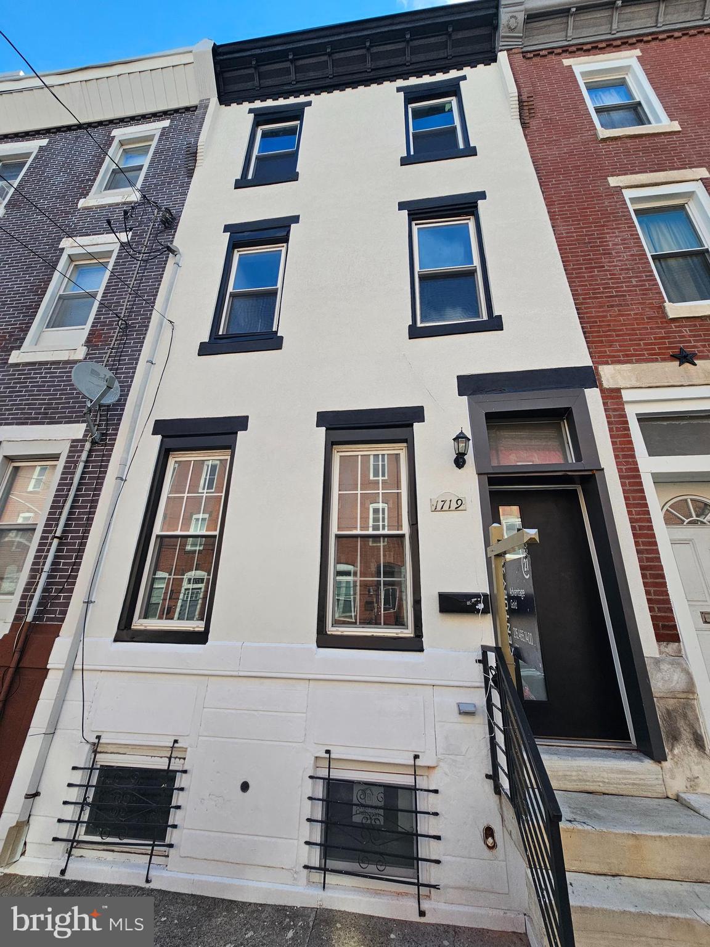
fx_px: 356
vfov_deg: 106.2
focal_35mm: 13
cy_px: 474
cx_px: 355
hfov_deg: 89.9
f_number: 2.2
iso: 64
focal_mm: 2.2
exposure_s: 1/775
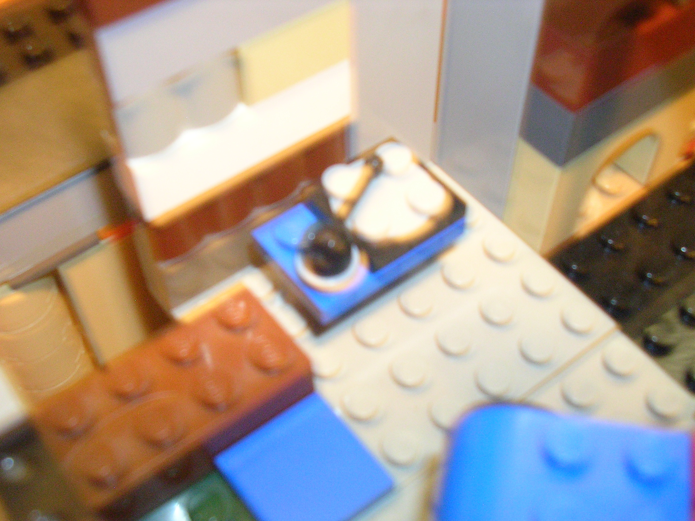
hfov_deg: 43.9
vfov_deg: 33.6
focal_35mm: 43
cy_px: 260
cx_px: 348
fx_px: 863
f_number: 3
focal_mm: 6.6
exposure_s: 1
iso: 200
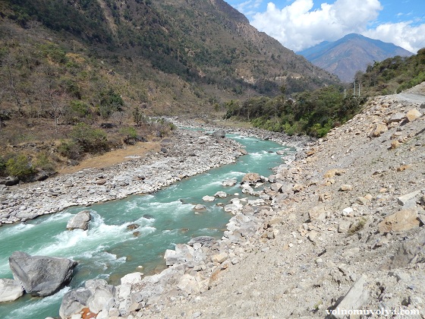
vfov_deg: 58.9
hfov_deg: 73.9
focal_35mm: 23
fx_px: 282
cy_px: 160
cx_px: 212
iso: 125
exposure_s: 1/500
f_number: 6
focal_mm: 4
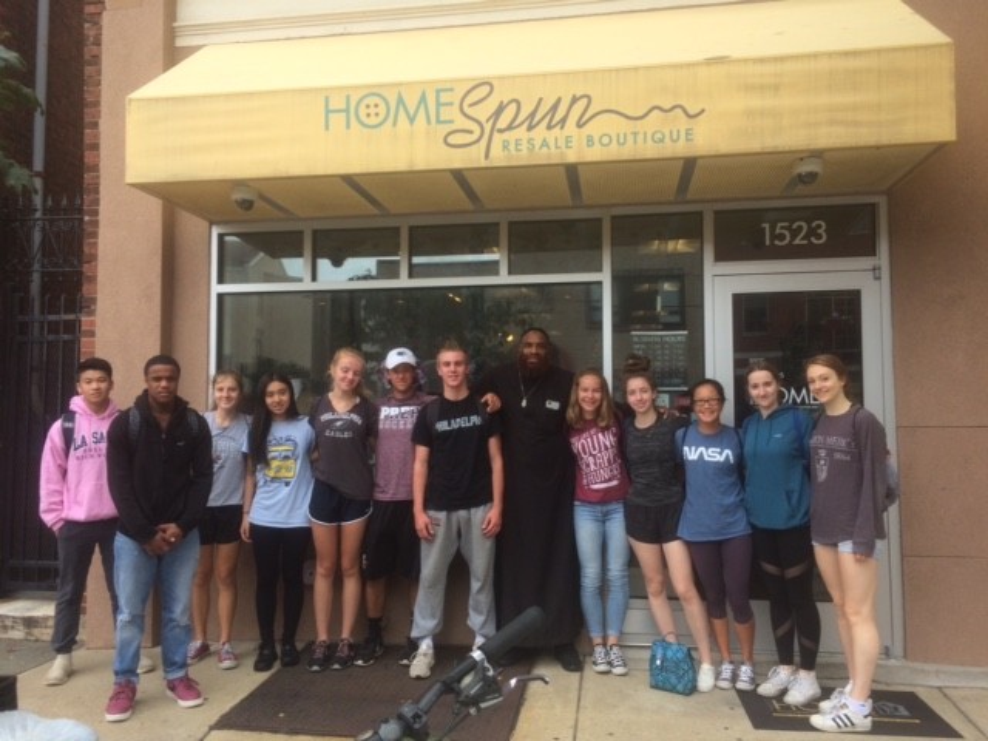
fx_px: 828
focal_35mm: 29
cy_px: 370
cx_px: 494
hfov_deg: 61.7
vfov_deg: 48.2
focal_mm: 4.15
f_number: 2.2
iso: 32
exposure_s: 1/519
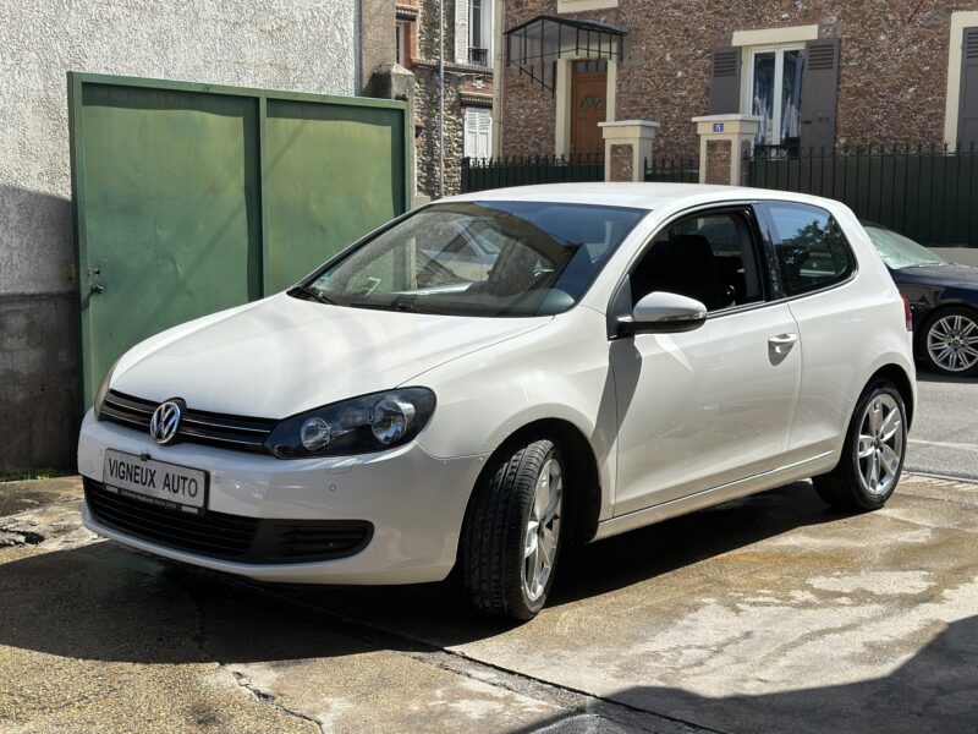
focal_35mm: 48
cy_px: 367
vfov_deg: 30.3
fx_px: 1356
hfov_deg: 39.7
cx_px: 489
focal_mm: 6.86
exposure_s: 1/3597
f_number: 1.78
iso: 64
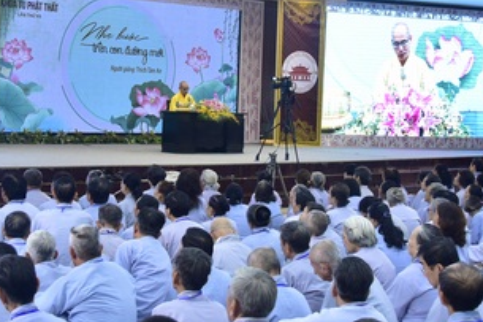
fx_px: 858
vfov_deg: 21.2
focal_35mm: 64
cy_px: 114
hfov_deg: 31.3
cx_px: 187
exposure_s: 1/50
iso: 1000
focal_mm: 30
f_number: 4
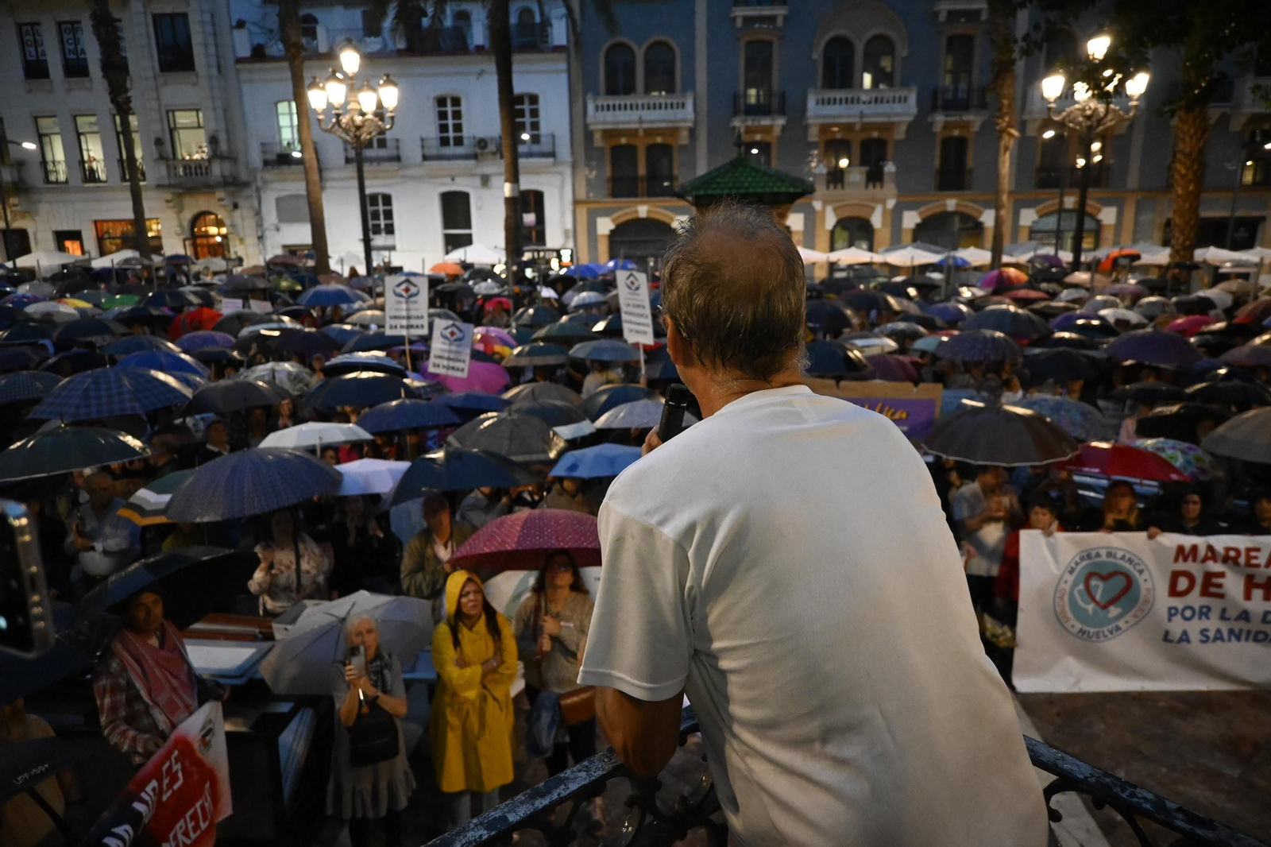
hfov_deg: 73.8
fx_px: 847
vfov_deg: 53.1
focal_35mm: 24
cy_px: 424
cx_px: 636
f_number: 3.5
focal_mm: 16
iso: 6400
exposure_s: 1/250
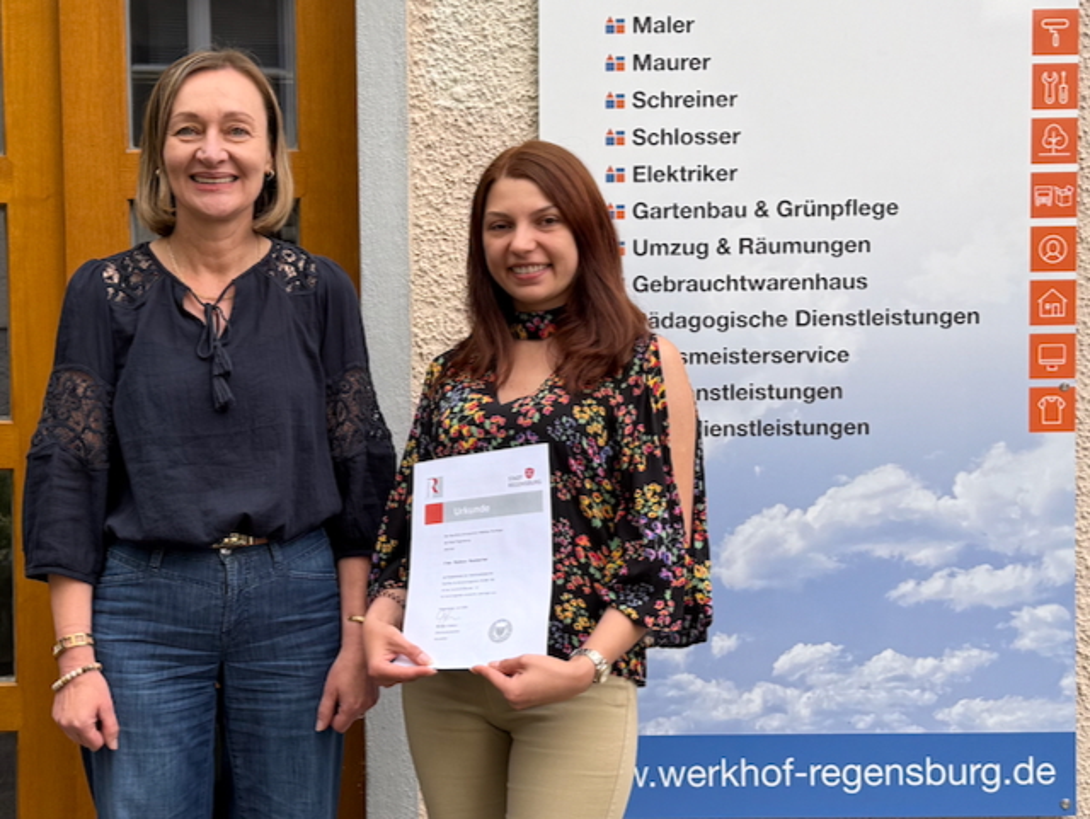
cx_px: 545
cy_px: 410
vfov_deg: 56.9
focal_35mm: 24
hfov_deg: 71.6
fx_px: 756
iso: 80
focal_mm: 6.76
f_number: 1.78
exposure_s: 1/488
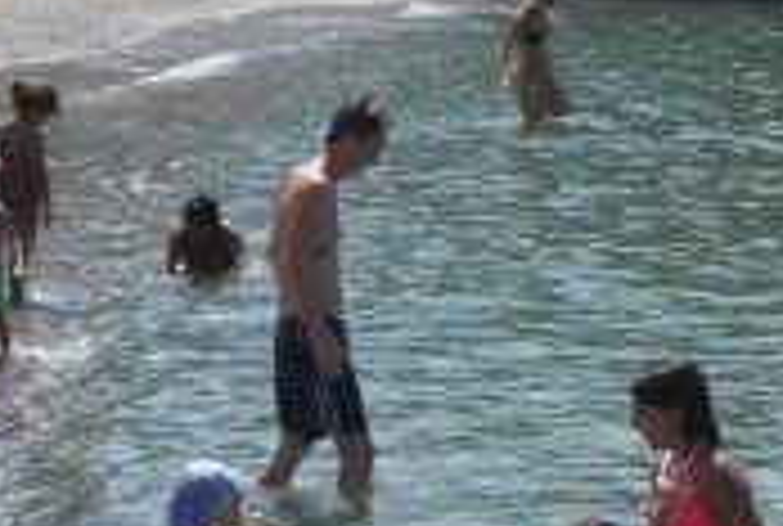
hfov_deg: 8.7
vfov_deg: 5.8
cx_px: 290
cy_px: 49
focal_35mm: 237
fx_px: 5168
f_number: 9
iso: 100
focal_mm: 24
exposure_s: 1/320
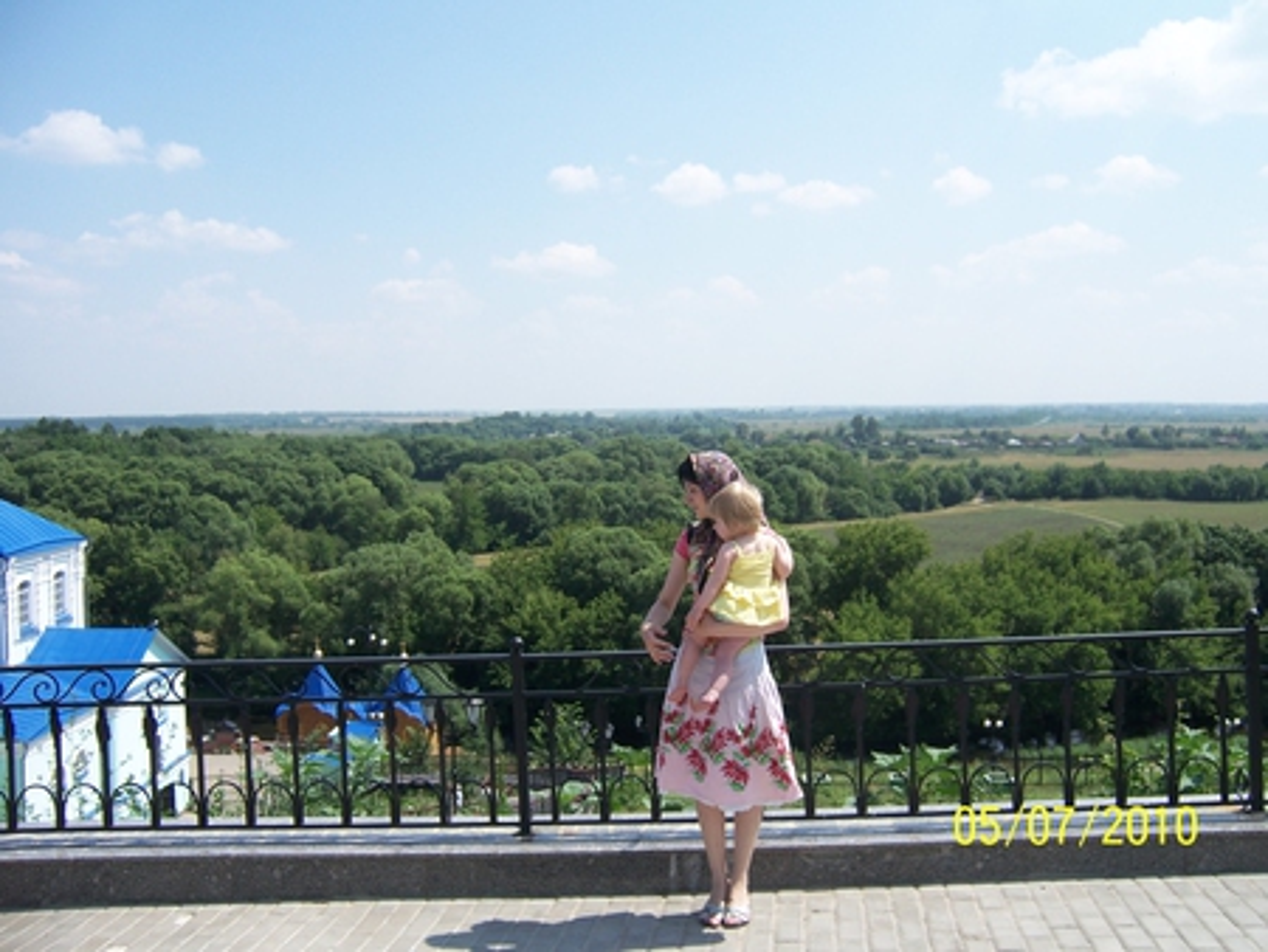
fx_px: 1209
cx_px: 634
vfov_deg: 43.0
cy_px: 476
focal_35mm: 33
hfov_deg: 55.3
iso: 80
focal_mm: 5.5
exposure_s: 1/1000
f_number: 3.4
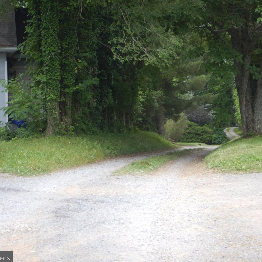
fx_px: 685
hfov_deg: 21.6
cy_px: 132
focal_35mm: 80
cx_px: 146
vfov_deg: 21.7
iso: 125
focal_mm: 12
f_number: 4.5
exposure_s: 1/100
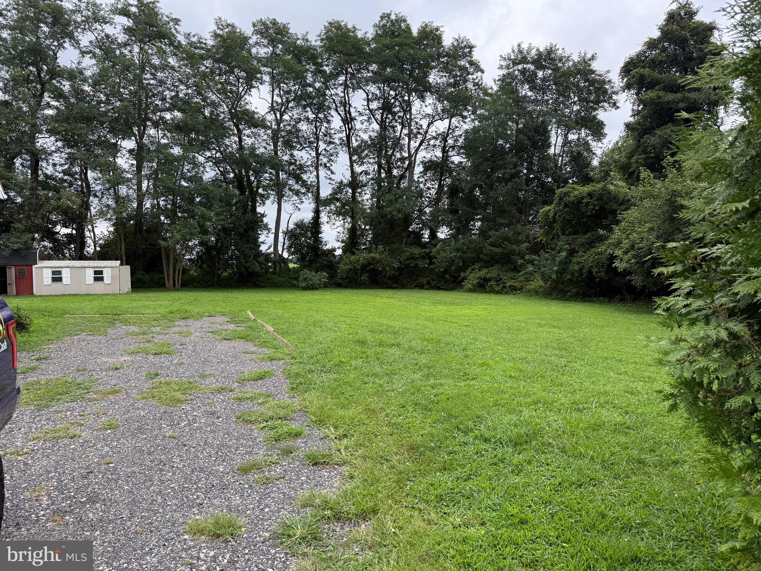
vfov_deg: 56.8
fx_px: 528
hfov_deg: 71.6
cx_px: 380
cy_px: 286
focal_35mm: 24
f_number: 1.78
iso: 100
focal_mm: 6.76
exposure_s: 1/788
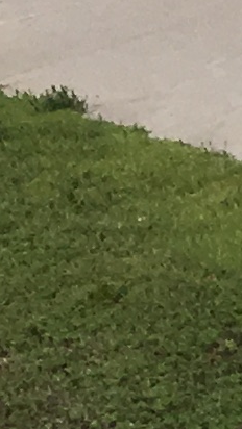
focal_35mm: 309
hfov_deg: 3.2
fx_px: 3522
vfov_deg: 6.8
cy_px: -314
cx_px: 1784
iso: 25
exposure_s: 1/625
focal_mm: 4.15
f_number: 2.2
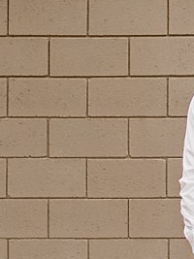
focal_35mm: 258
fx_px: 1929
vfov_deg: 7.6
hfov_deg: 5.5
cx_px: 523
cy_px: -9
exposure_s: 1/640
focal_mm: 35
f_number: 2.5
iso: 200
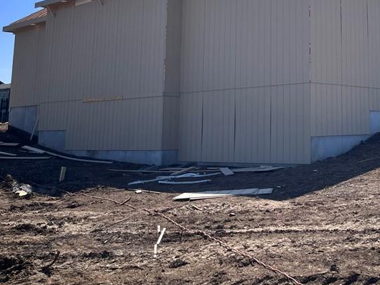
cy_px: 22
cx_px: 351
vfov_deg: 27.9
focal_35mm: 50
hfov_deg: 35.6
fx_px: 549
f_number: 1.6
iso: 50
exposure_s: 1/4854
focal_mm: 5.1
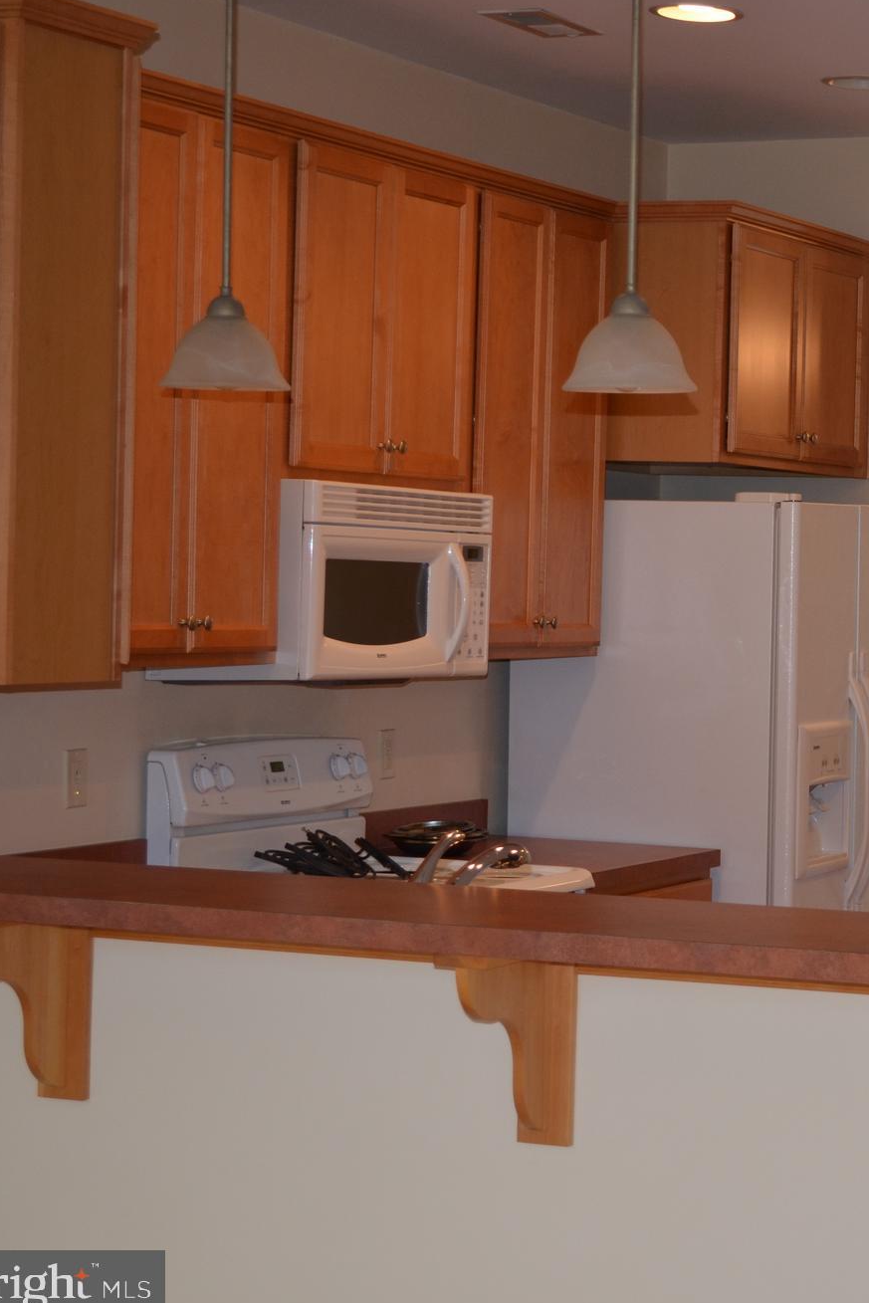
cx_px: 966
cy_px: 647
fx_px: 3221
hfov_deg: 15.0
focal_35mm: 89
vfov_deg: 22.9
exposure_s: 1/80
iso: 400
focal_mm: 38
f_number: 5
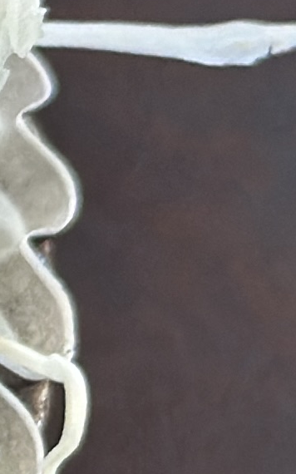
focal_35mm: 360
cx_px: -600
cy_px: 91
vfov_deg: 5.8
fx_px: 4649
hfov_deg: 3.6
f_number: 1.78
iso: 125
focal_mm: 6.86
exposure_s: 1/60
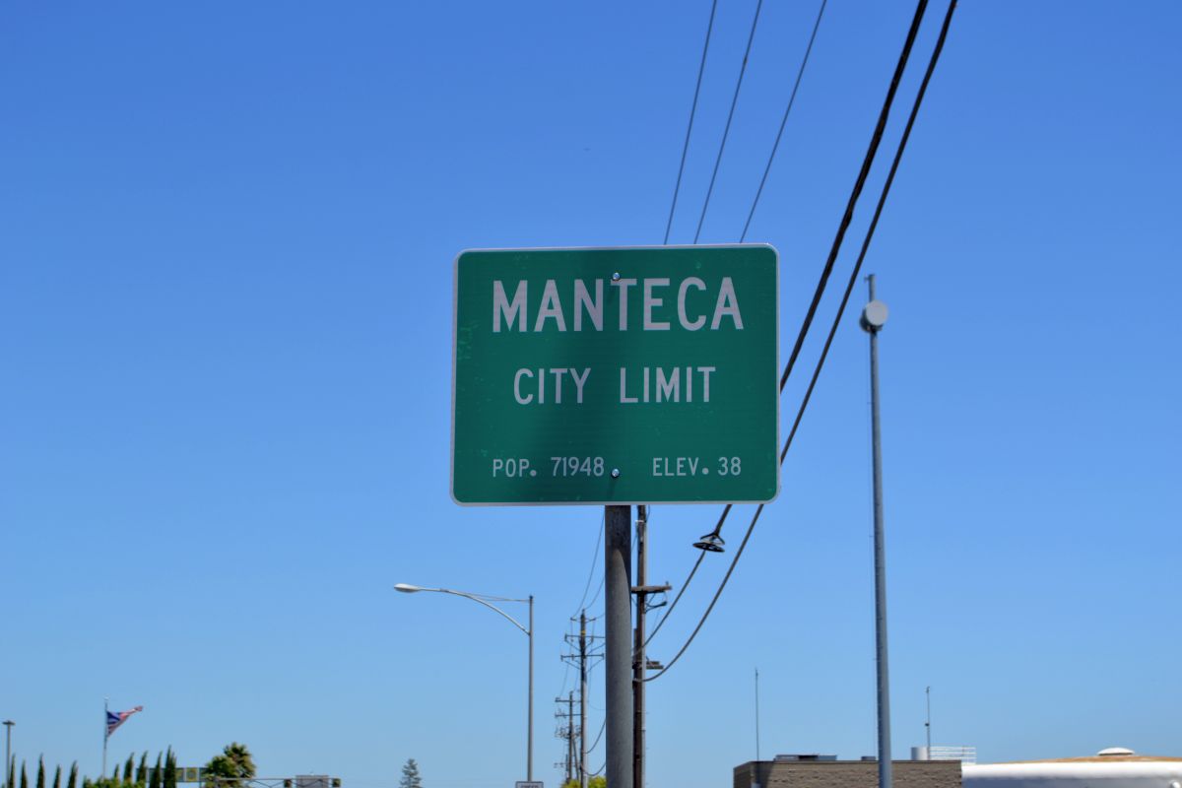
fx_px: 2709
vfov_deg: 16.6
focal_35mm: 82
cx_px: 591
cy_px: 394
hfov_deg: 24.6
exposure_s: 1/250
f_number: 8
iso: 100
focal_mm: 55
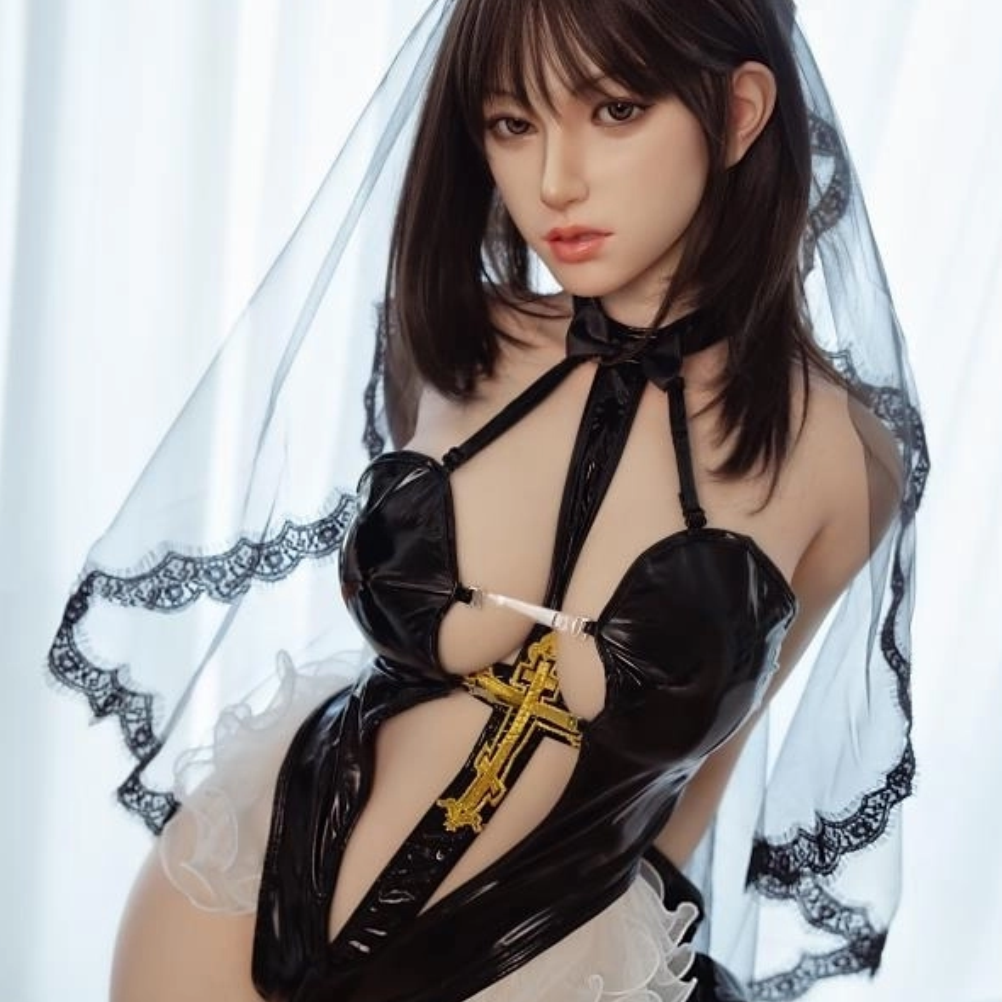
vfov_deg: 30.0
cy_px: 584
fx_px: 1867
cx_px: 503
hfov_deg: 30.0
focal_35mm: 57
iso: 500
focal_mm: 44
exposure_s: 1/80
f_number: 4
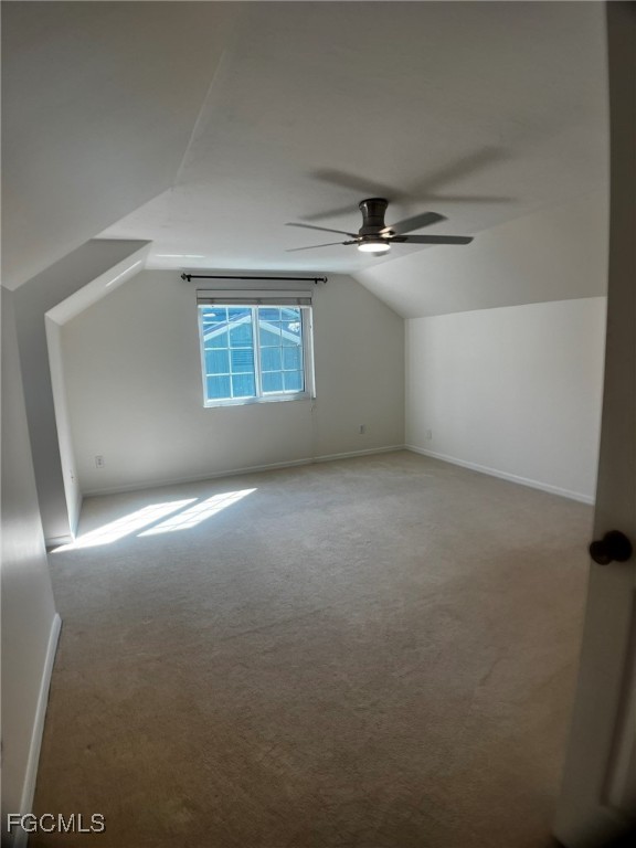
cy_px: 424
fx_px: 637
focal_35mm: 26
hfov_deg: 53.1
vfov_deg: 67.3
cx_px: 318
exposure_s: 1/195
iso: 50
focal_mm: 5.1
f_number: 1.6
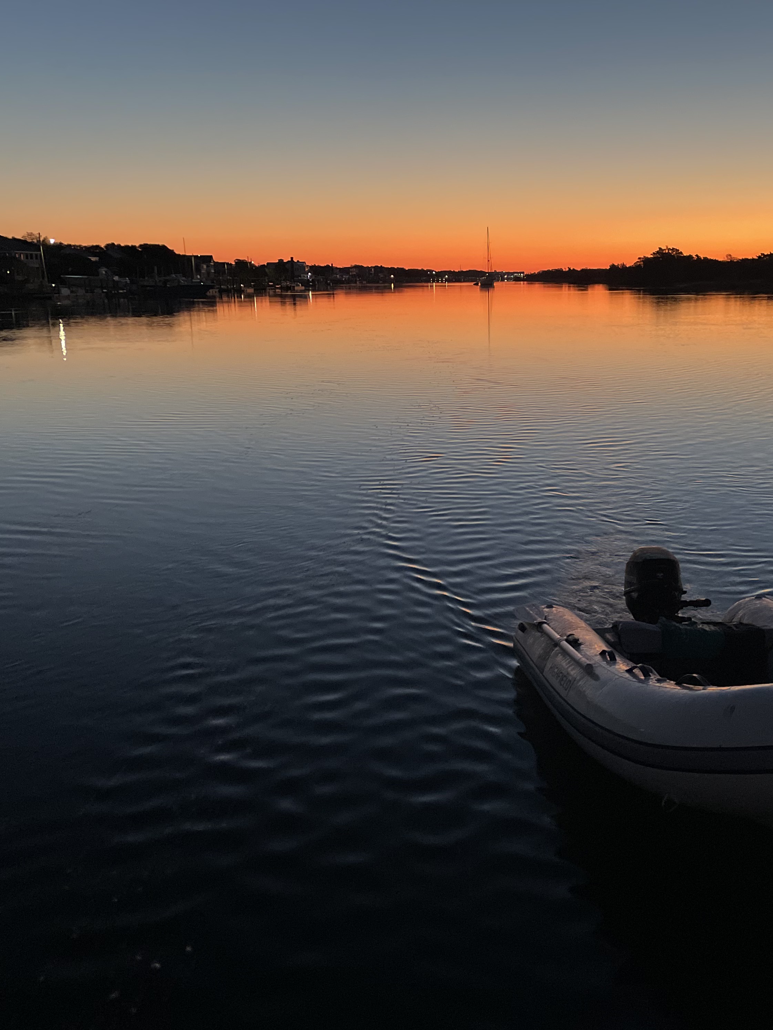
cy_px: 518
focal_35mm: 35
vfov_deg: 52.6
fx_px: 1042
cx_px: 479
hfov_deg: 40.4
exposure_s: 1/34
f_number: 1.6
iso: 640
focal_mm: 4.2
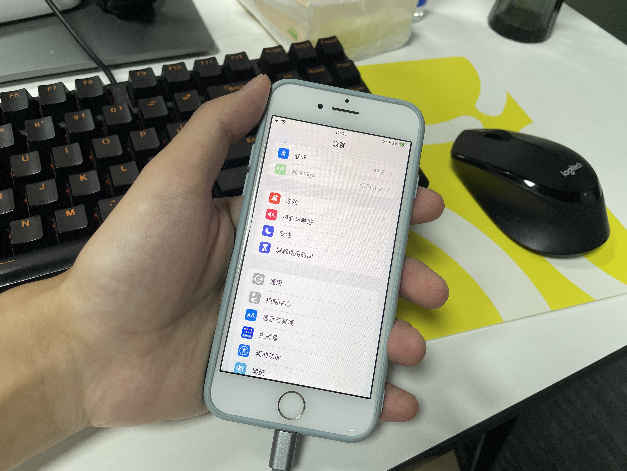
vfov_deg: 53.1
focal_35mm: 26
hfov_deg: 67.3
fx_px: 471
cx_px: 314
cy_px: 236
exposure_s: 1/100
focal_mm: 4.2
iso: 64
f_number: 1.6
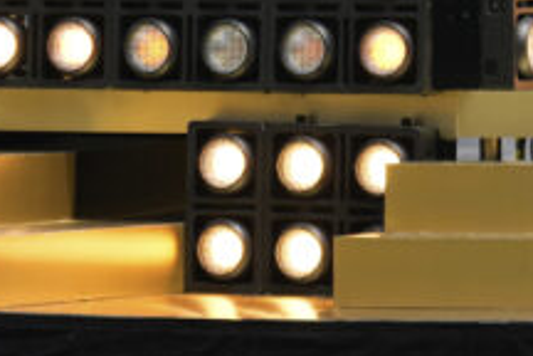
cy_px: -143
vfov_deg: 1.8
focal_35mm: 757
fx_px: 11207
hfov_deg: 2.7
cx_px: 242
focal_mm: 136
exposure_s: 1/2000
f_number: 4
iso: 160
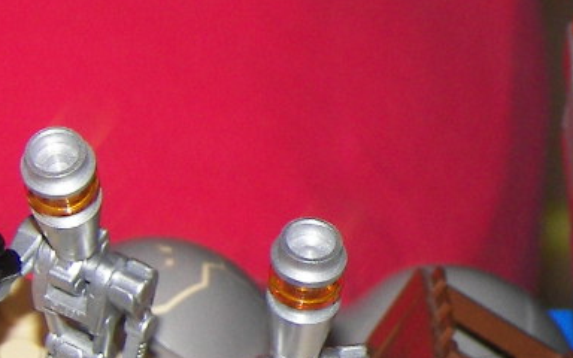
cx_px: 757
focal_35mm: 300
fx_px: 4685
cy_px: 175
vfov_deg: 4.4
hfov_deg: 6.9
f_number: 2.8
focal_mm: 14.1
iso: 100
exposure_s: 1/40
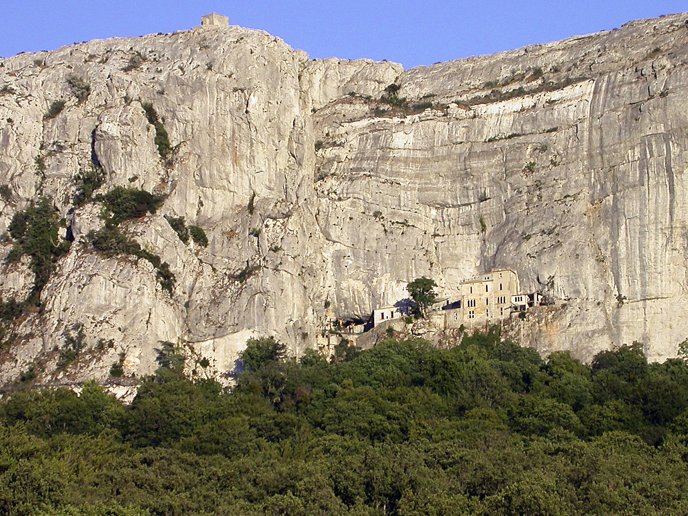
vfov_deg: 8.2
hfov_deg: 11.0
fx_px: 3577
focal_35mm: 180
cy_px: 267
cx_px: 390
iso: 100
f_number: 5.8
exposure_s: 1/444
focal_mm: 26.4
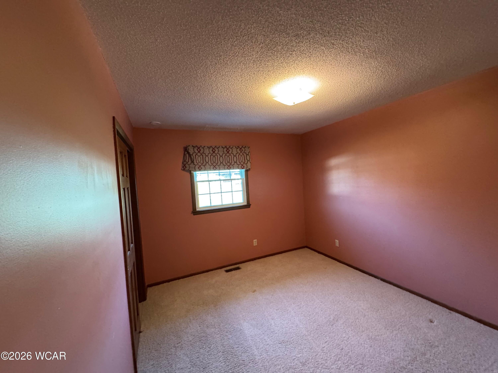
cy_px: 186
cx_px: 249
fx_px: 201
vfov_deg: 85.7
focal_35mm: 14
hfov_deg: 102.1
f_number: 2.2
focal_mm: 2.22
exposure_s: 1/60
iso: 800
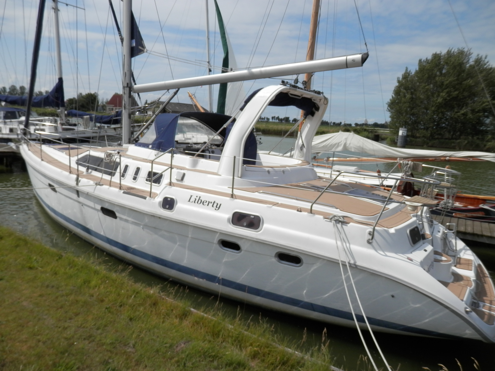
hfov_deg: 69.4
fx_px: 357
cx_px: 248
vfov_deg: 54.9
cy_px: 186
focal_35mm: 25
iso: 80
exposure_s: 1/320
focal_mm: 4.5
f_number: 8.7
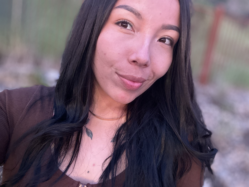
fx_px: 216
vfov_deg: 46.8
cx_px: 124
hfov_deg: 60.0
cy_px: 94
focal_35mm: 30
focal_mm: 2.69
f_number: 1.9
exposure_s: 1/49
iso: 320
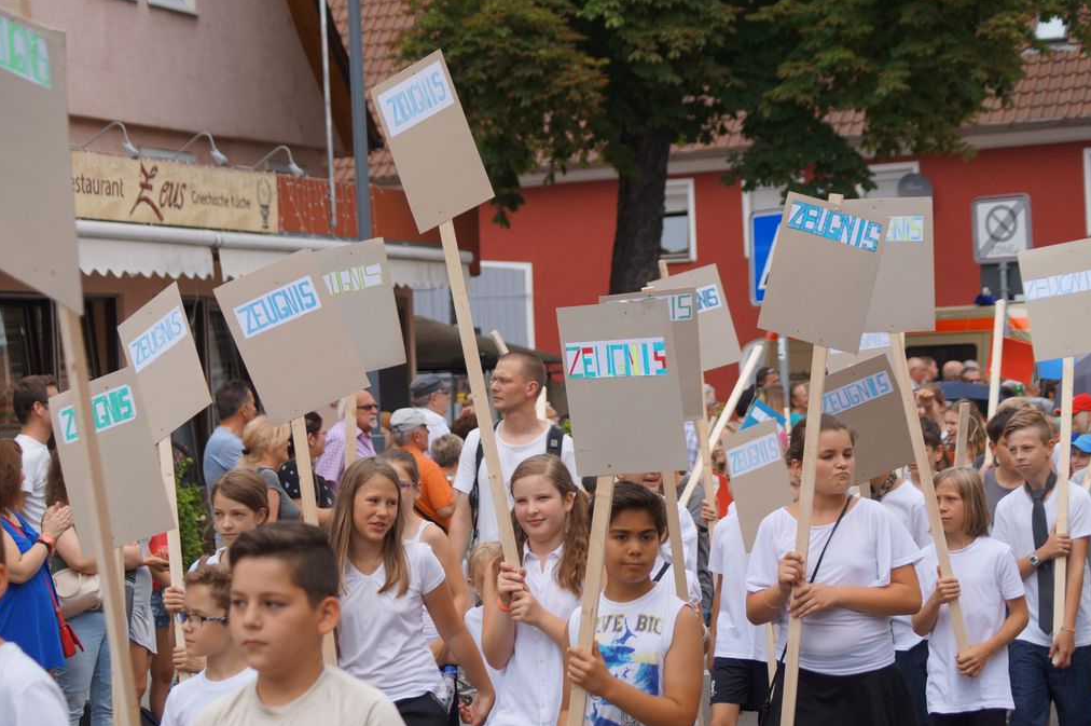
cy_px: 363
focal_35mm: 84
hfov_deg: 24.3
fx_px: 2529
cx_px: 549
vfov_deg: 16.3
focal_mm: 55
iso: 100
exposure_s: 1/320
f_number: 4.5
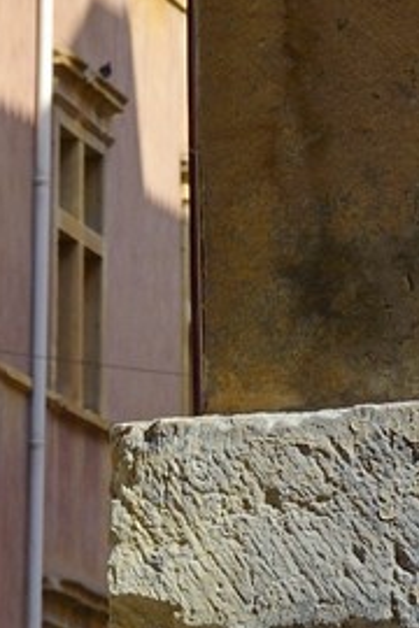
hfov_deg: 4.5
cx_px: 111
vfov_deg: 6.2
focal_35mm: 308
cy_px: -1209
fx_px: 5377
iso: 200
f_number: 11
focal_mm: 52
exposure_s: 1/200
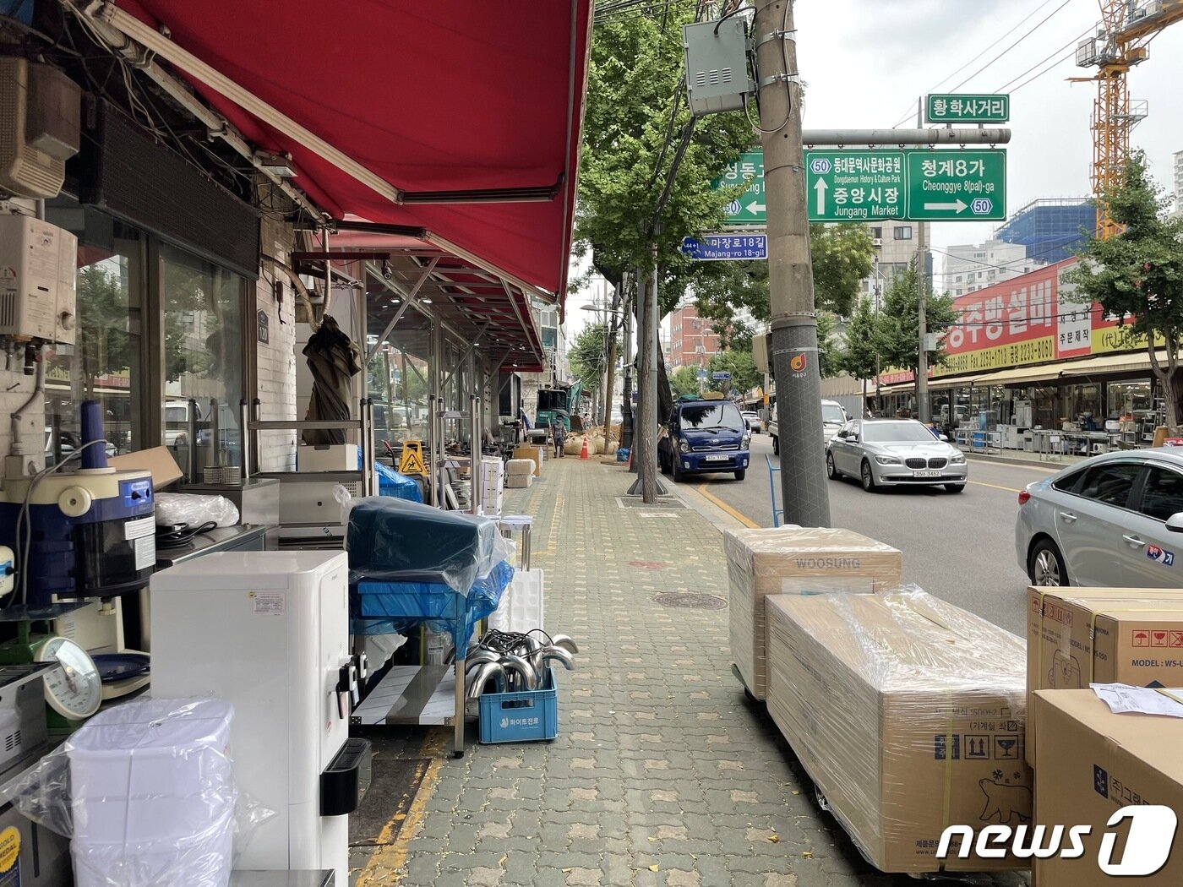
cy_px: 444
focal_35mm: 26
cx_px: 592
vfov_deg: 53.1
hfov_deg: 67.3
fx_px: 889
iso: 32
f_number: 1.6
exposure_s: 1/556
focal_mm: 4.2
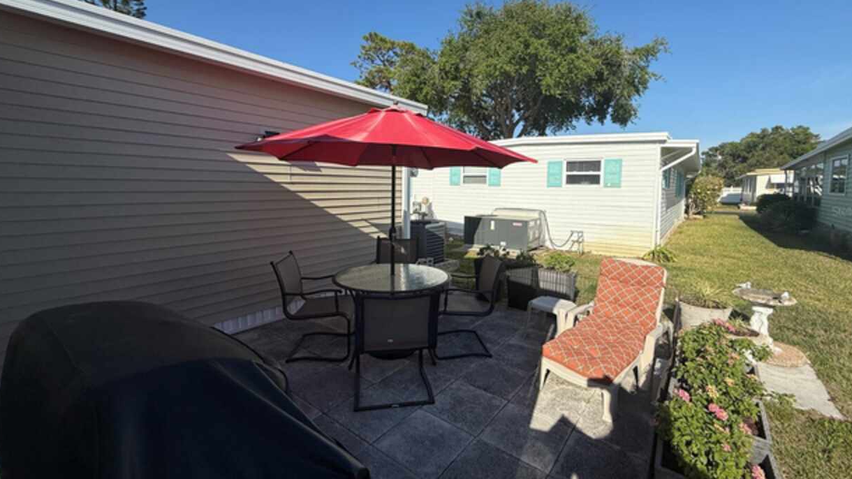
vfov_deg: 66.8
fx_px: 361
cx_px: 438
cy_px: 211
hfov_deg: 99.3
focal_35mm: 16
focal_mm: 2.22
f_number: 2.2
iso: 50
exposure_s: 1/3125
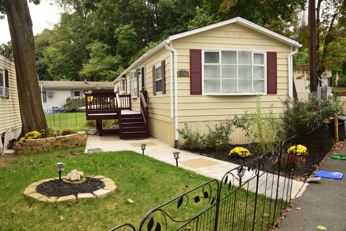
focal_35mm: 33
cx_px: 173
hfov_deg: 57.2
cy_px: 116
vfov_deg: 40.0
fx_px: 317
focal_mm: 22
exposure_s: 1/40
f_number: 10
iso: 400
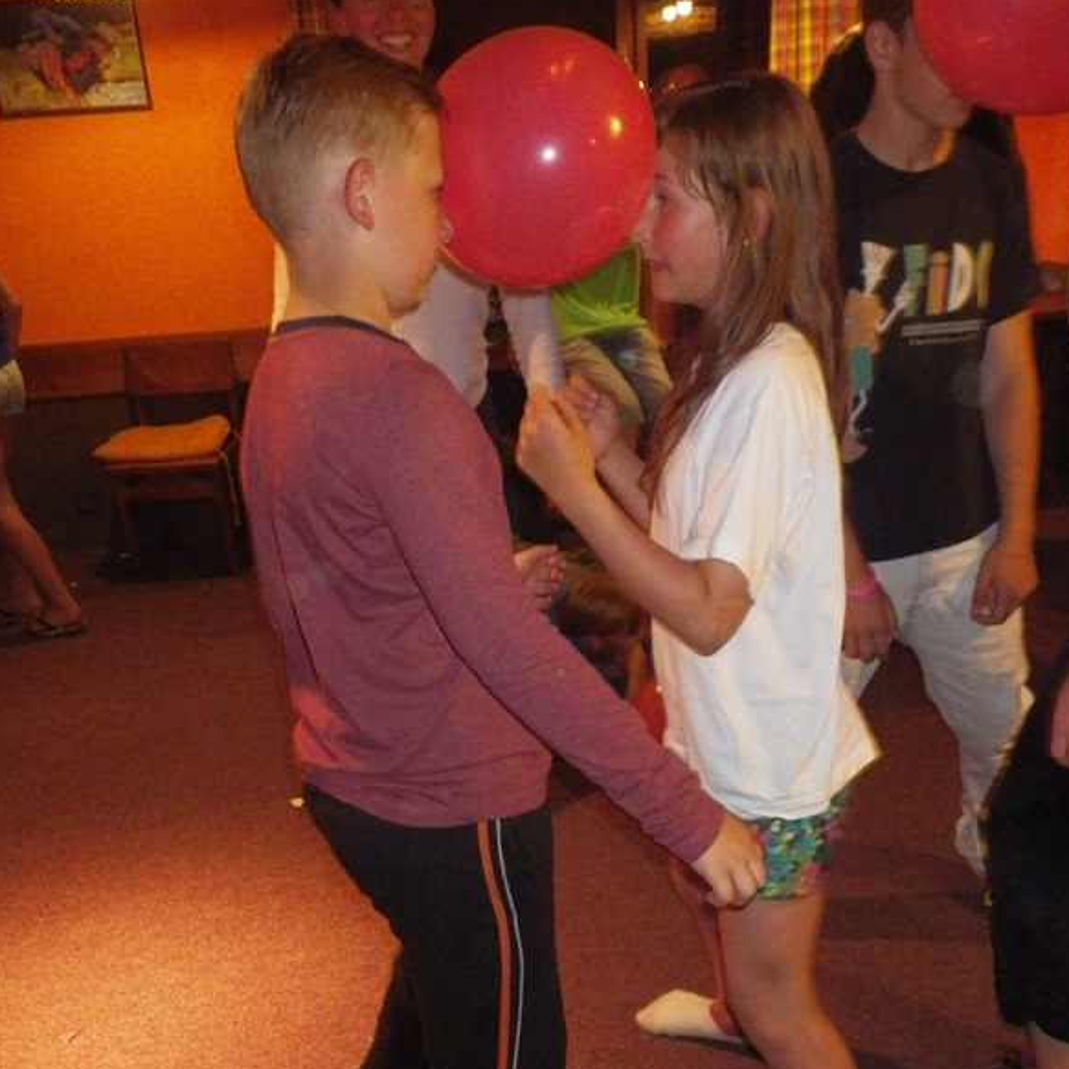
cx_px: 544
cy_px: 698
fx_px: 1188
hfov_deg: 48.4
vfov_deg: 47.8
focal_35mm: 34
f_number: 3.5
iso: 1600
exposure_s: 1/45
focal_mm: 5
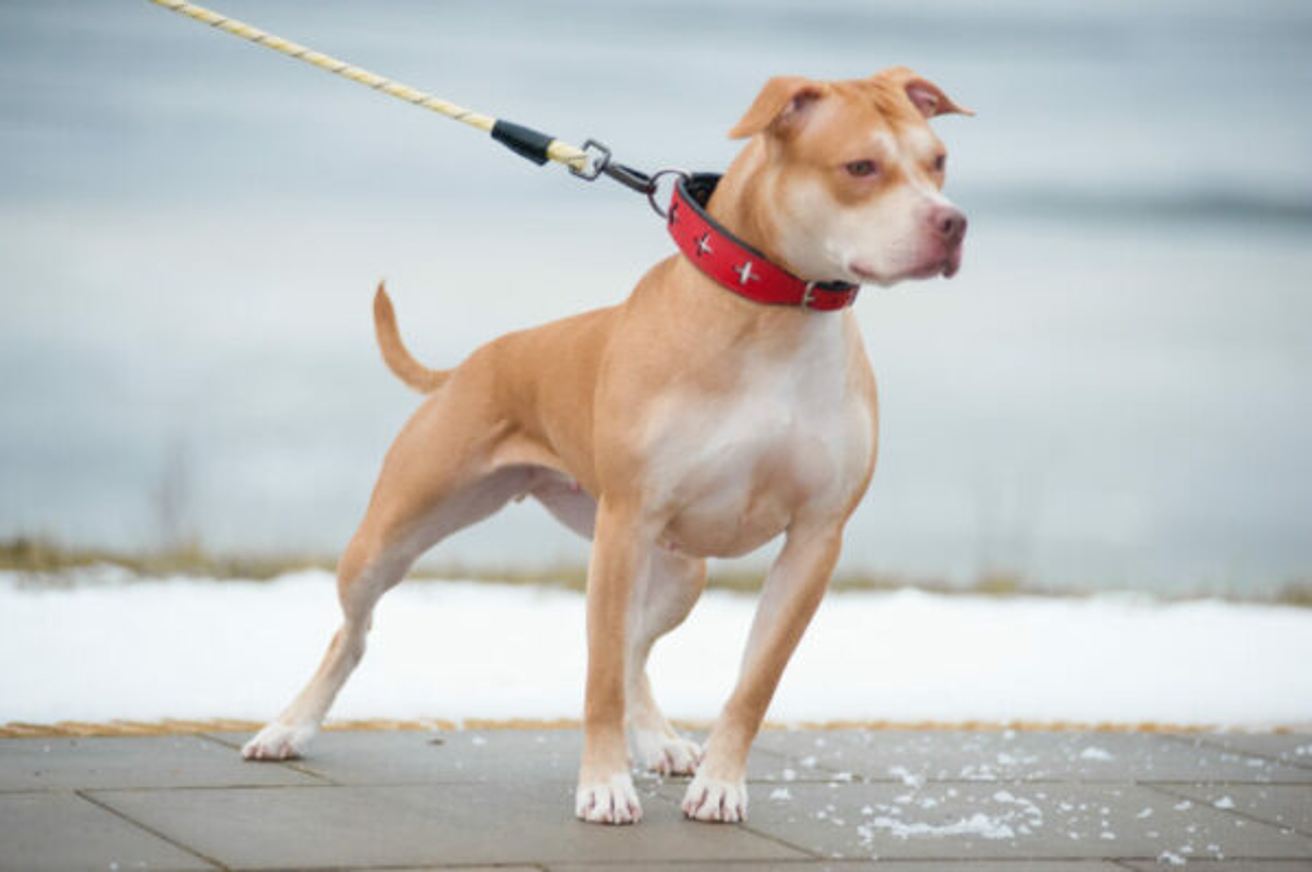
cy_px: 436
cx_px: 656
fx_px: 5280
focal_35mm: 145
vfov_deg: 9.4
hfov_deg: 14.2
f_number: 2.8
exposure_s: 1/8000
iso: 2500
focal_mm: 145
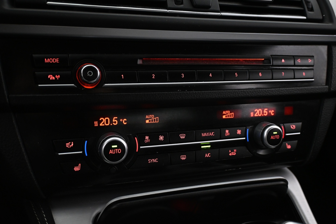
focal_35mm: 33
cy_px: 112
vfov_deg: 40.0
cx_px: 168
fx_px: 308
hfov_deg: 57.2
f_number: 4
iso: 3200
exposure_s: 1/40
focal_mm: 22
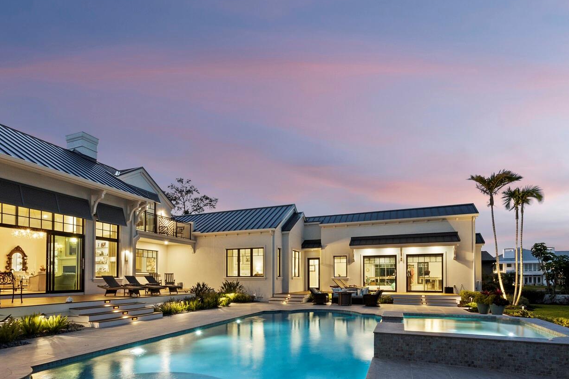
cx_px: 259
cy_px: 264
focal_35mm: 19
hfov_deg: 86.7
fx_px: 300
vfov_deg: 62.3
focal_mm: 7
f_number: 9
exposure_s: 2.5
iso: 400
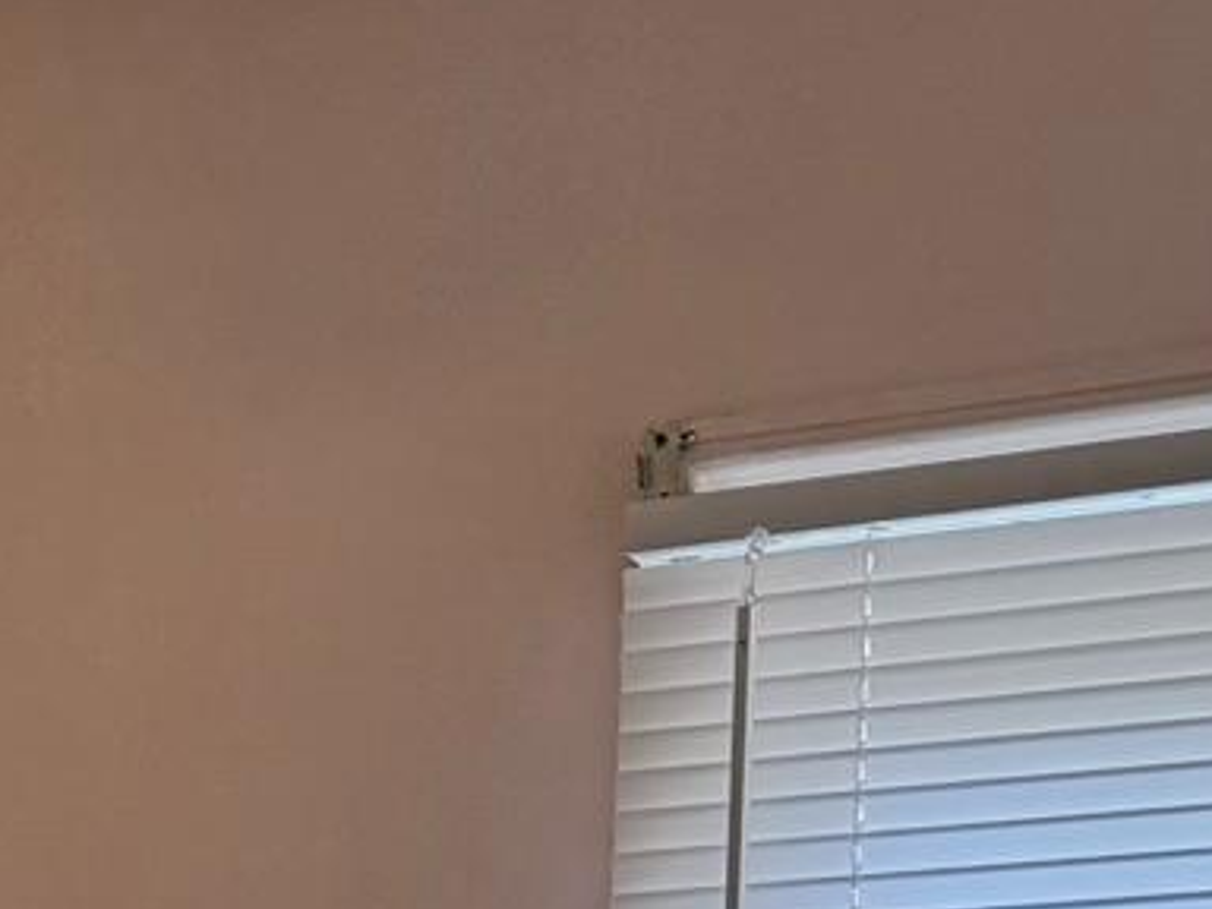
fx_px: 4482
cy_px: 1932
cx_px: -1275
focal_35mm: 128
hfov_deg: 13.1
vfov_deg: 10.5
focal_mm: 6.76
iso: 125
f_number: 1.78
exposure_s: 1/120
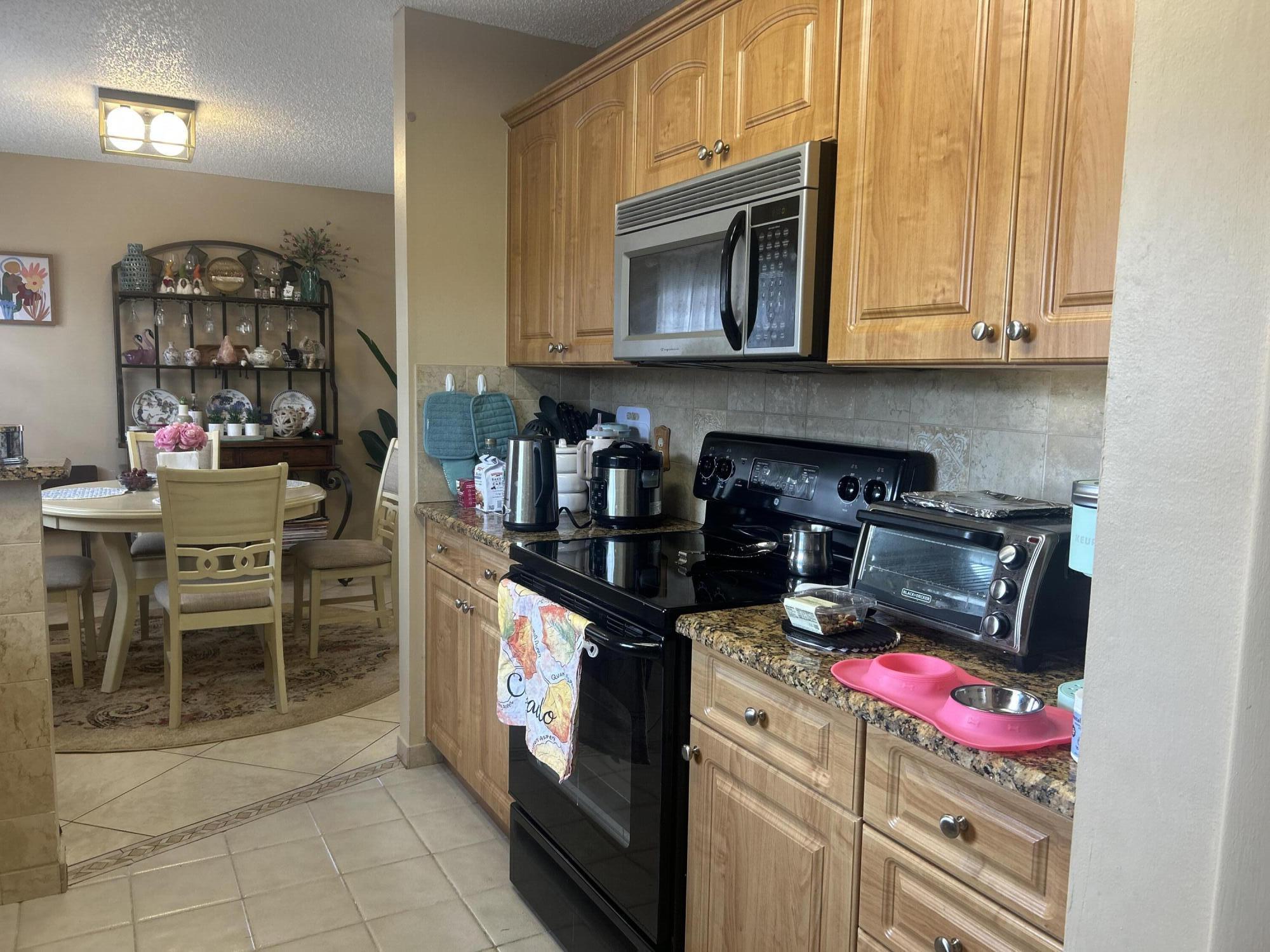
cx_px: 635
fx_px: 954
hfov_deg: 67.3
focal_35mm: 26
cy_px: 476
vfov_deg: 53.1
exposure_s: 1/60
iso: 80
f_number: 1.5
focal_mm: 5.7
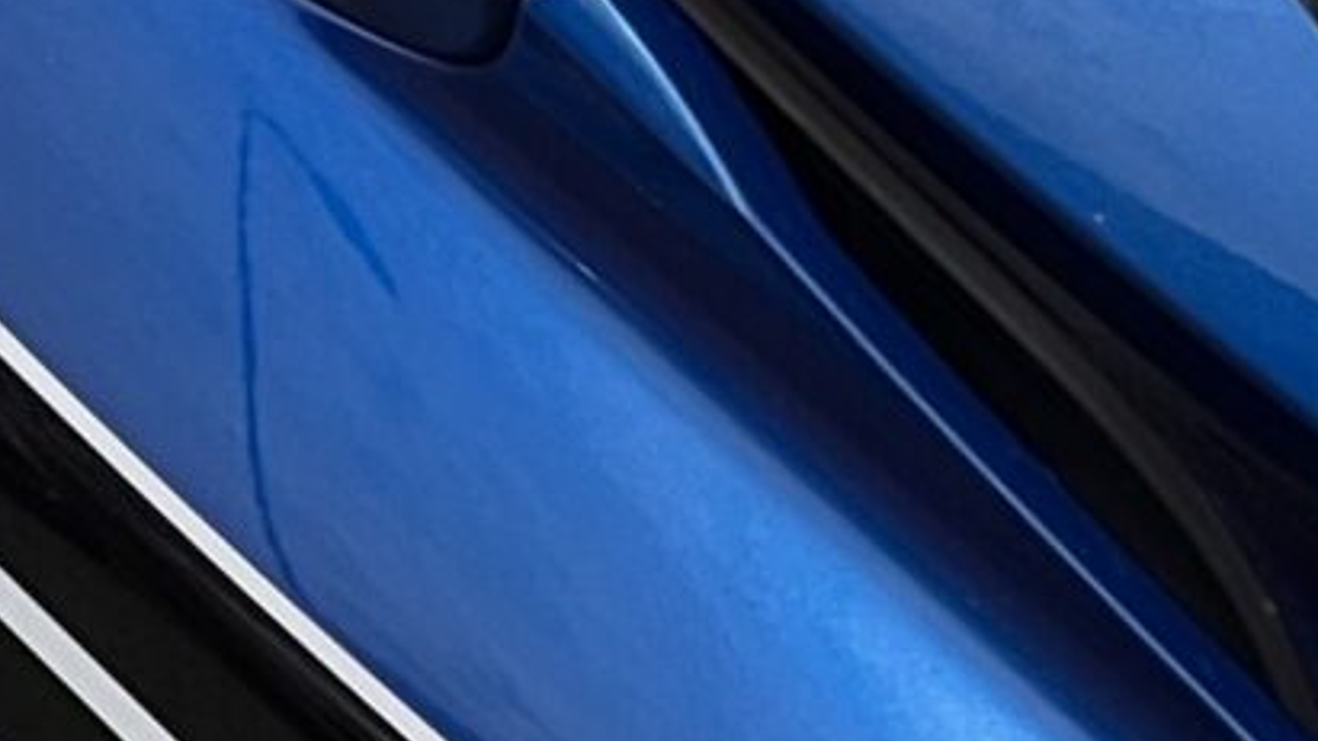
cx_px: 1761
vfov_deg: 2.3
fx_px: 18274
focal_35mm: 523
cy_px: -635
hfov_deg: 4.1
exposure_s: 1/1325
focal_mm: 9
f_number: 2.8
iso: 32
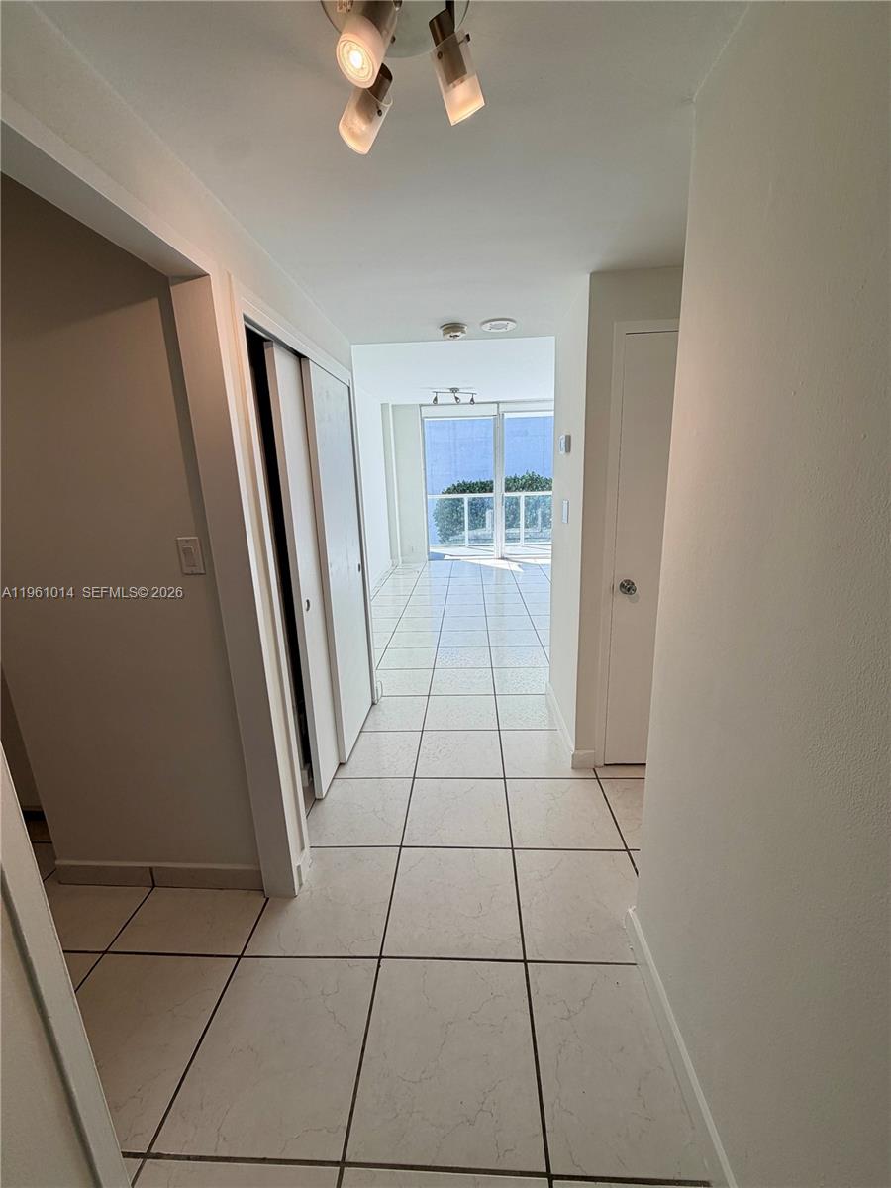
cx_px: 446
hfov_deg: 85.7
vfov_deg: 102.1
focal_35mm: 14
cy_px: 594
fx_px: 480
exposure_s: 1/120
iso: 25
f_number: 2.2
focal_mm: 2.22
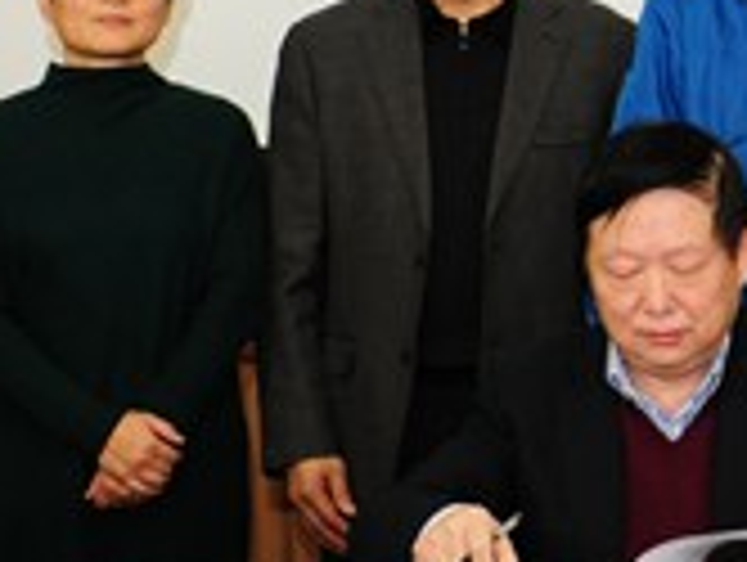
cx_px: 1017
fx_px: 1923
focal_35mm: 89
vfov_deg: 16.6
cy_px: 335
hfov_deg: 19.9
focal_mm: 28
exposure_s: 1/50
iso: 1000
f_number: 6.3
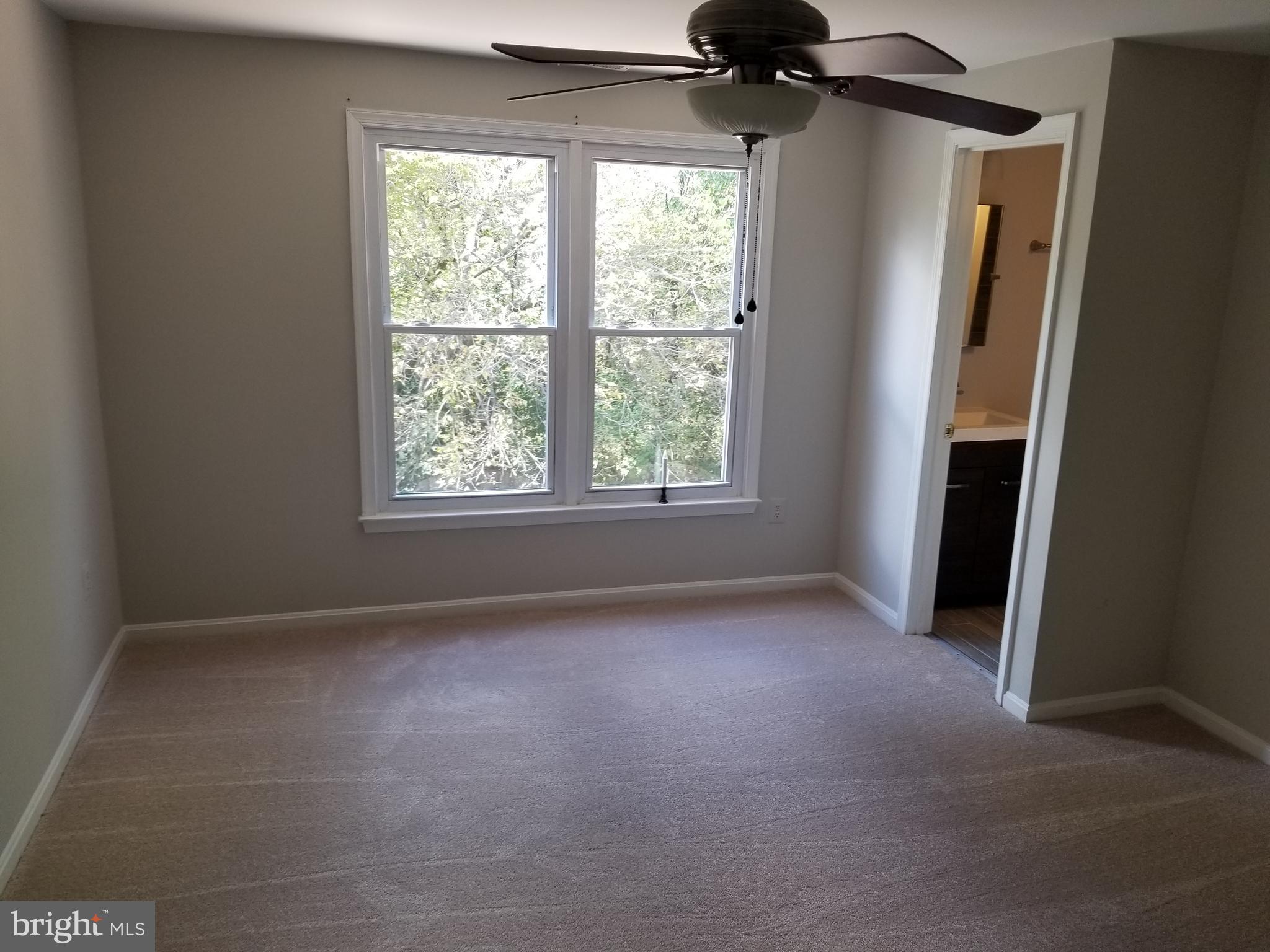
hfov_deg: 67.3
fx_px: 954
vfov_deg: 53.1
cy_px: 476
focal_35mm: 26
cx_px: 635
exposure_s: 1/60
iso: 80
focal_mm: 4.3
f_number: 1.7
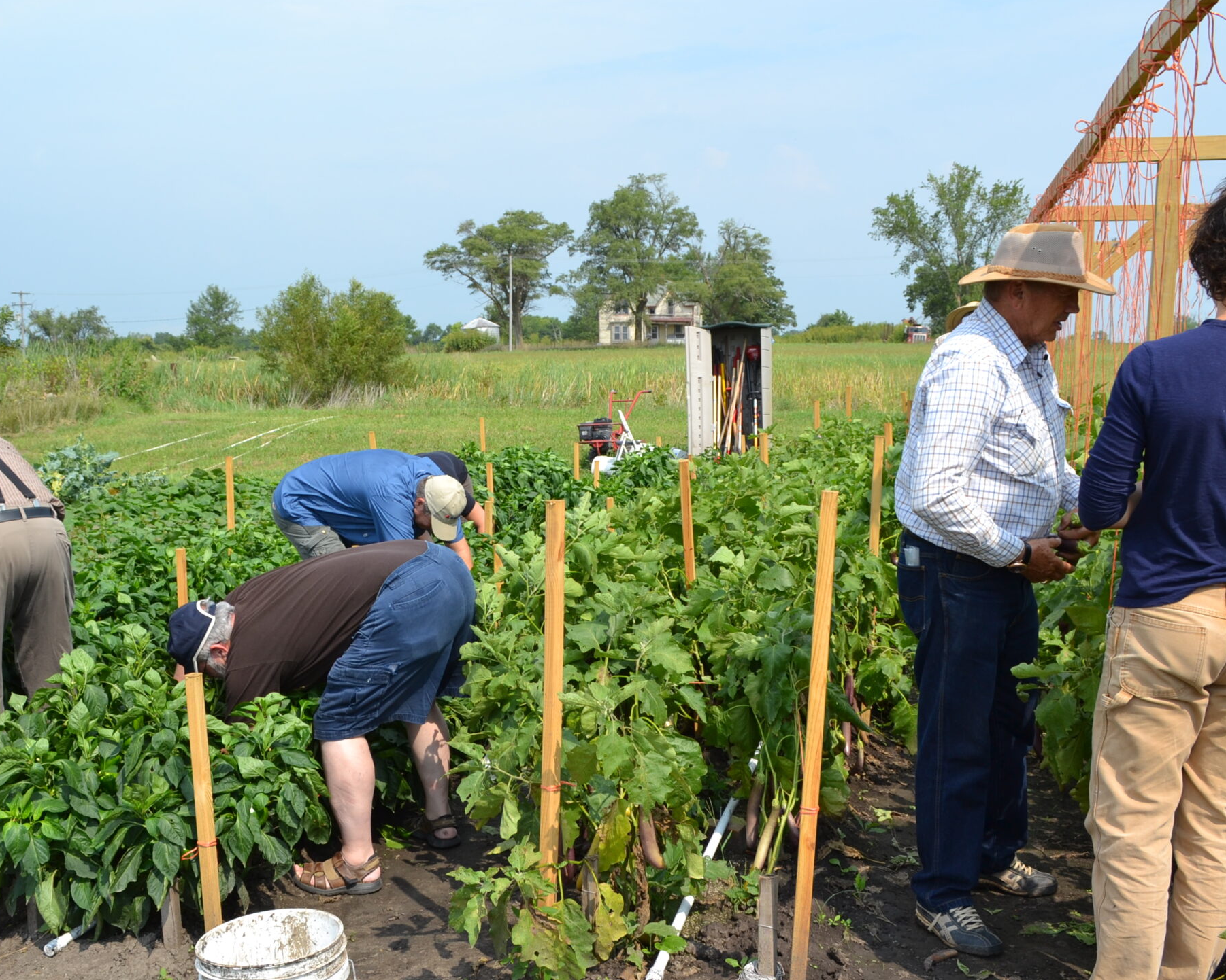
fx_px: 1306
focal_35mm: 36
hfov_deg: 50.1
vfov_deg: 41.1
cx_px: 525
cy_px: 528
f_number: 8
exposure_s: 1/250
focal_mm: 18
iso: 100
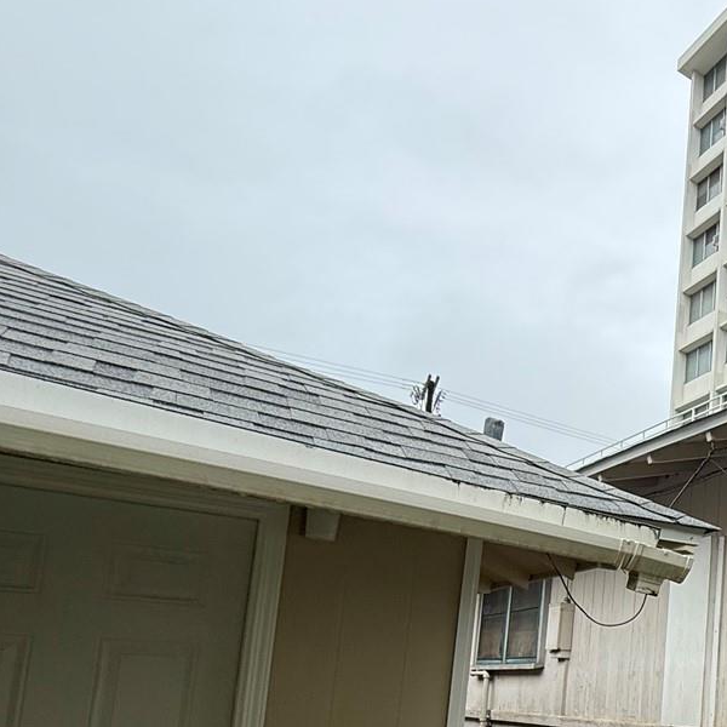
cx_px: 906
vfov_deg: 46.5
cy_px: 603
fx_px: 784
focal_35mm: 33
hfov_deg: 36.3
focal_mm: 2.22
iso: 50
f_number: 2.2
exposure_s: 1/1285
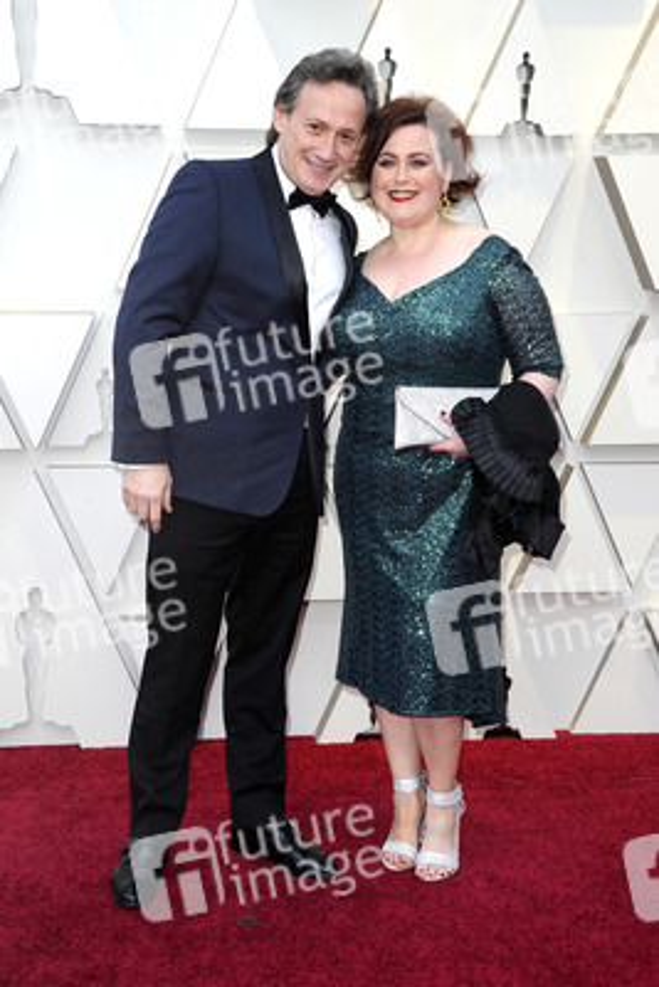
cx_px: 330
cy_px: 494
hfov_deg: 21.9
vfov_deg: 32.4
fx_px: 1701
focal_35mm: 62
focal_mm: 62
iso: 800
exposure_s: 1/250
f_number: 8
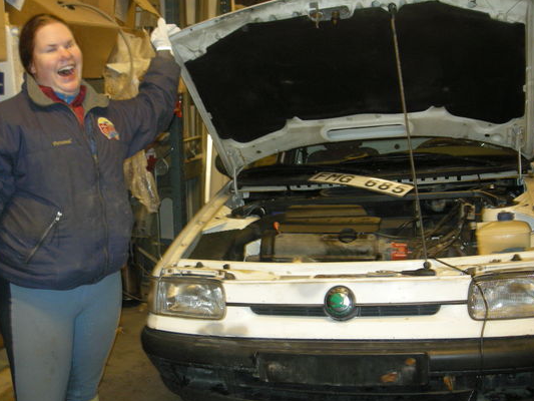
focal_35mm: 42
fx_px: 648
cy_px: 189
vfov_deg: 34.4
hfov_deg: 44.7
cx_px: 227
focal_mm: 5.7
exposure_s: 1/30
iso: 167
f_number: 2.8
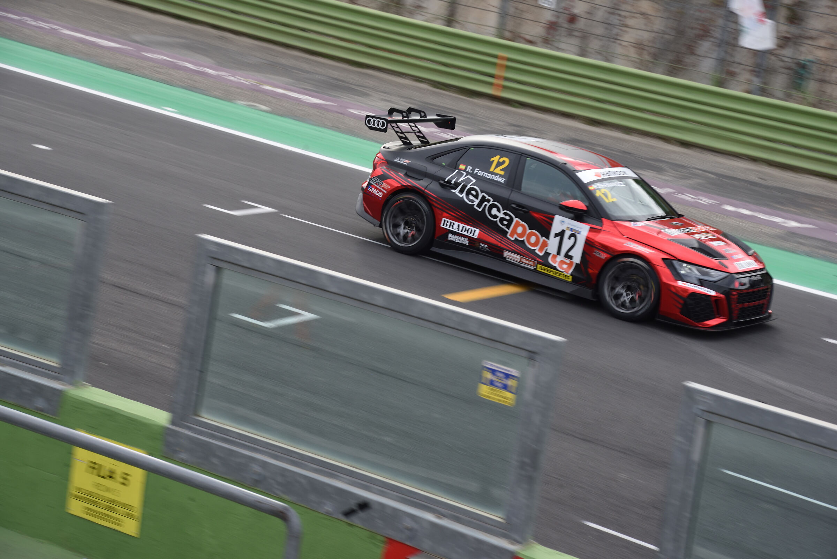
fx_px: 2209
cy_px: 280
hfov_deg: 21.5
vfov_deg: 14.4
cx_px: 418
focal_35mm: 95
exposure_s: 1/400
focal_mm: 95
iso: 640
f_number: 10
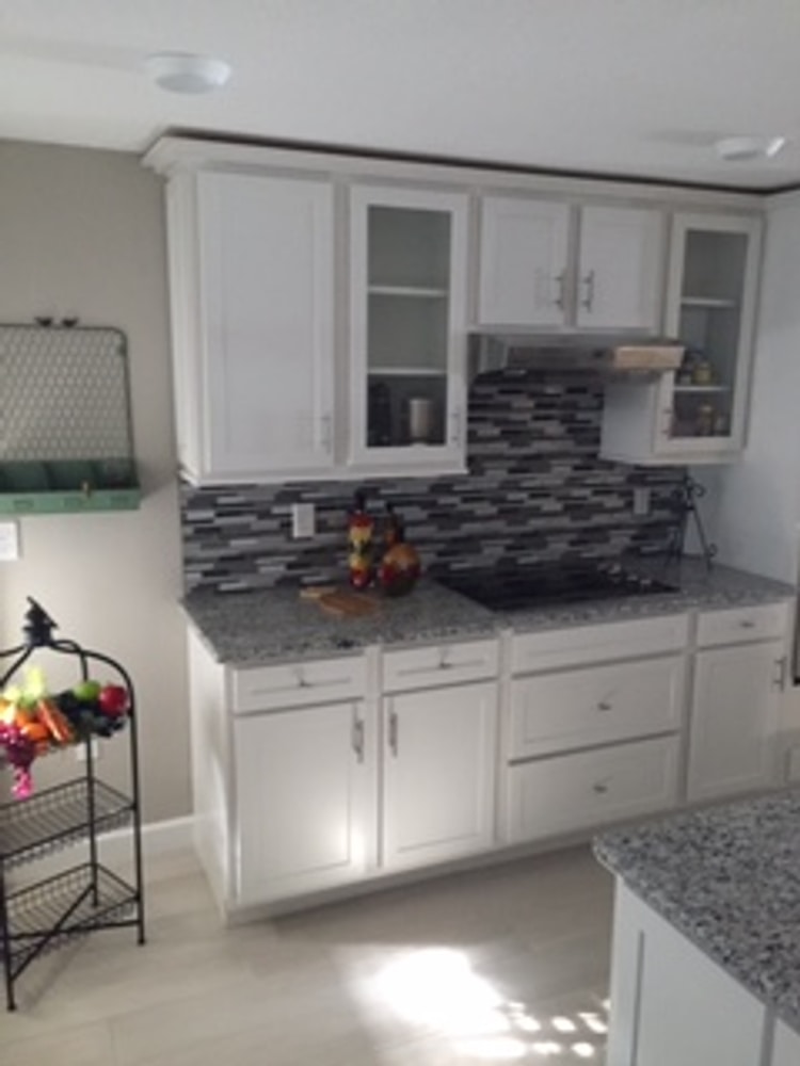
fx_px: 894
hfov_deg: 48.2
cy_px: 533
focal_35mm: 29
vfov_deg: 61.7
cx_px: 400
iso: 320
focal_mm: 4.15
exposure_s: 1/15
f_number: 2.2
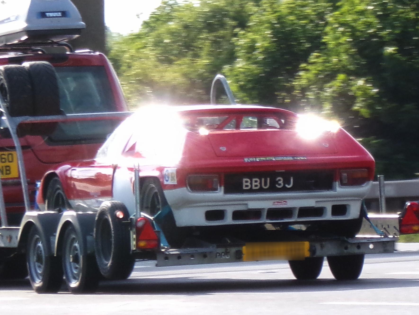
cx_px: 210
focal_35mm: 175
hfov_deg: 11.3
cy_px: 158
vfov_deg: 8.5
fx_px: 2118
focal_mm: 31.3
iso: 200
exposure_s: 1/400
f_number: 4.7
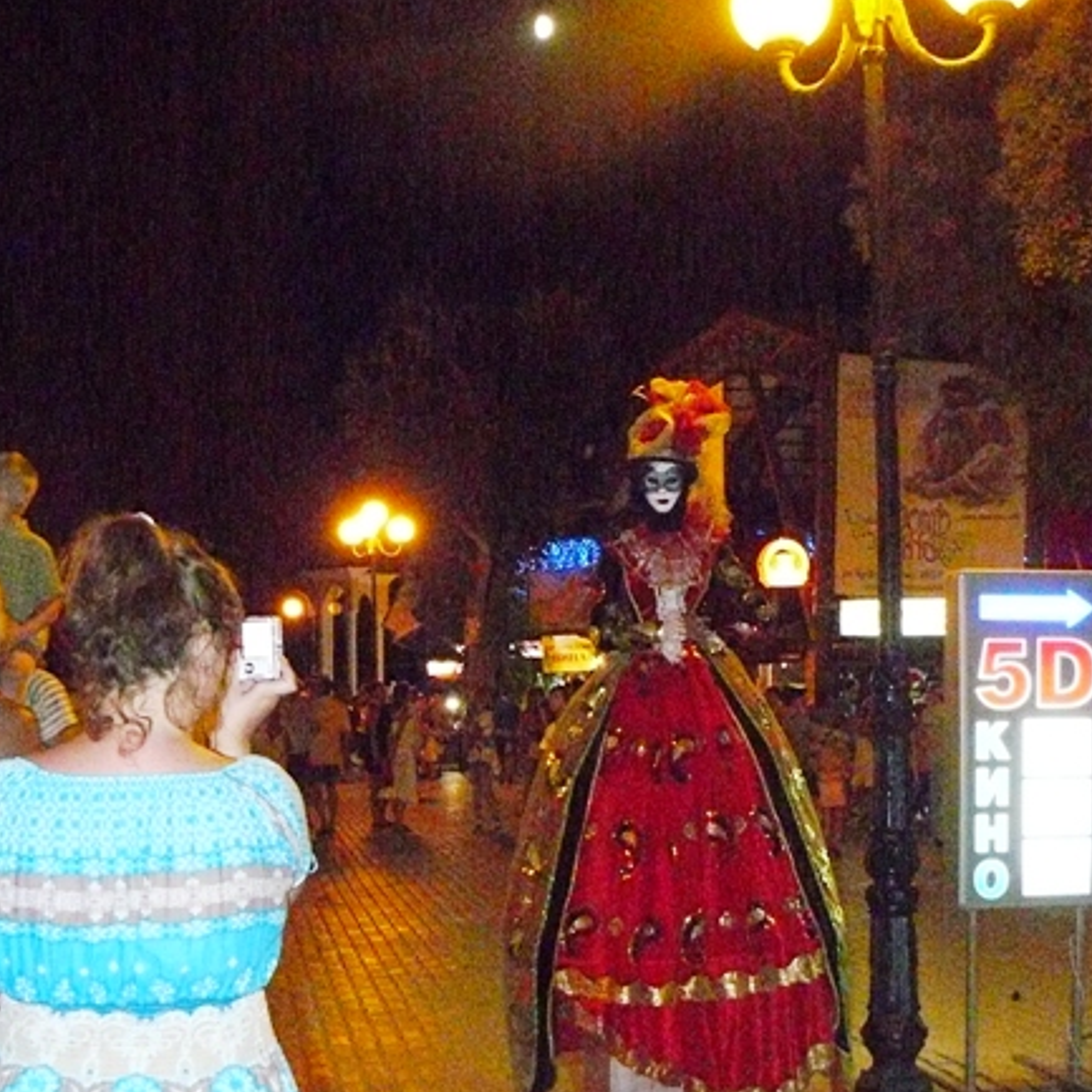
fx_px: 1677
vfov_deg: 35.6
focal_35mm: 47
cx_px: 530
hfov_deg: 36.1
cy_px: 757
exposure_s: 1/30
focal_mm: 6
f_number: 2.8
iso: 1250
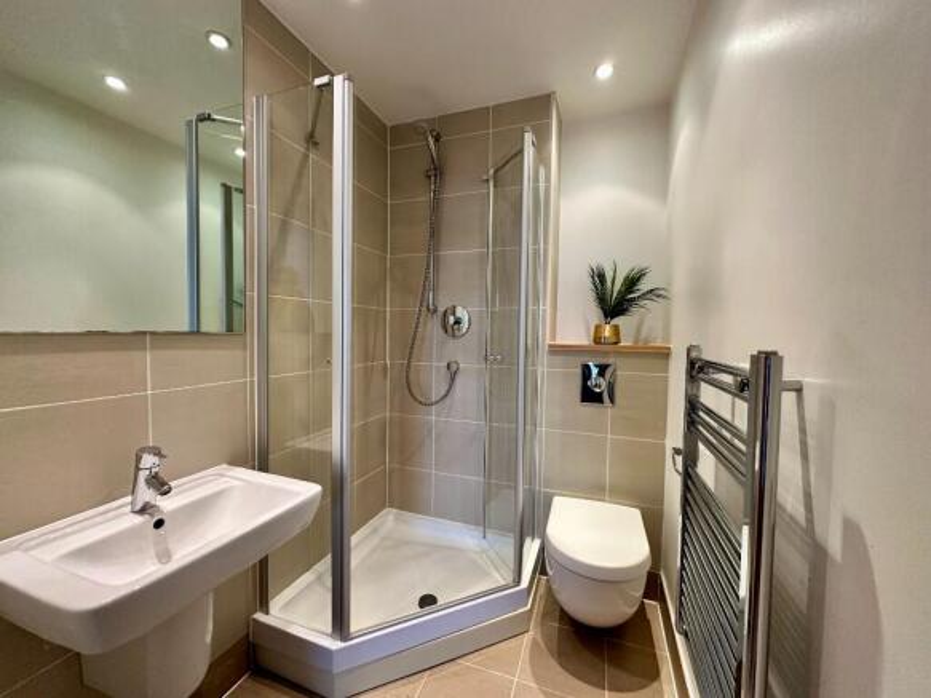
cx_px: 466
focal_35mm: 14
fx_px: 376
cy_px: 349
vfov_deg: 85.7
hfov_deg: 102.1
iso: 250
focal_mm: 2.22
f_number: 2.2
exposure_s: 1/100
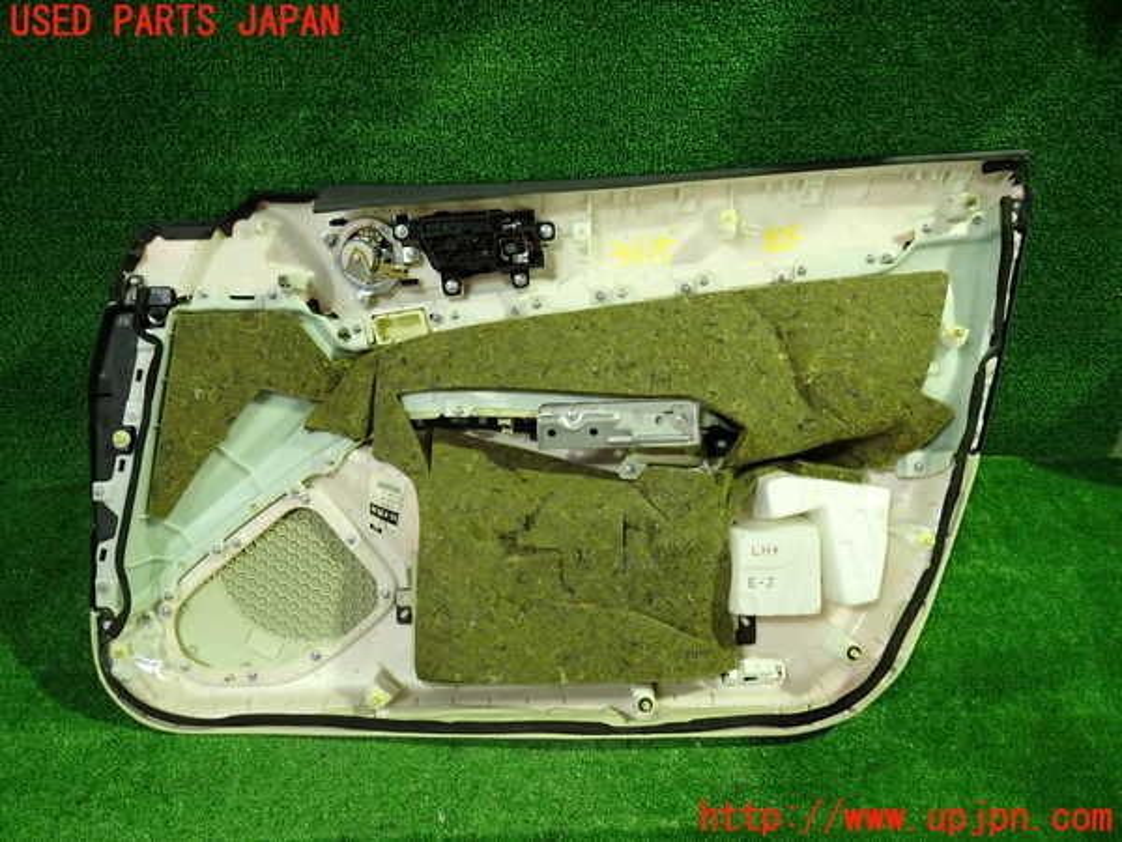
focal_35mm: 25
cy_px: 421
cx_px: 561
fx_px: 810
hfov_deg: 69.4
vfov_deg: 54.9
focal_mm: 4.5
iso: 320
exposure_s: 1/30
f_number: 2
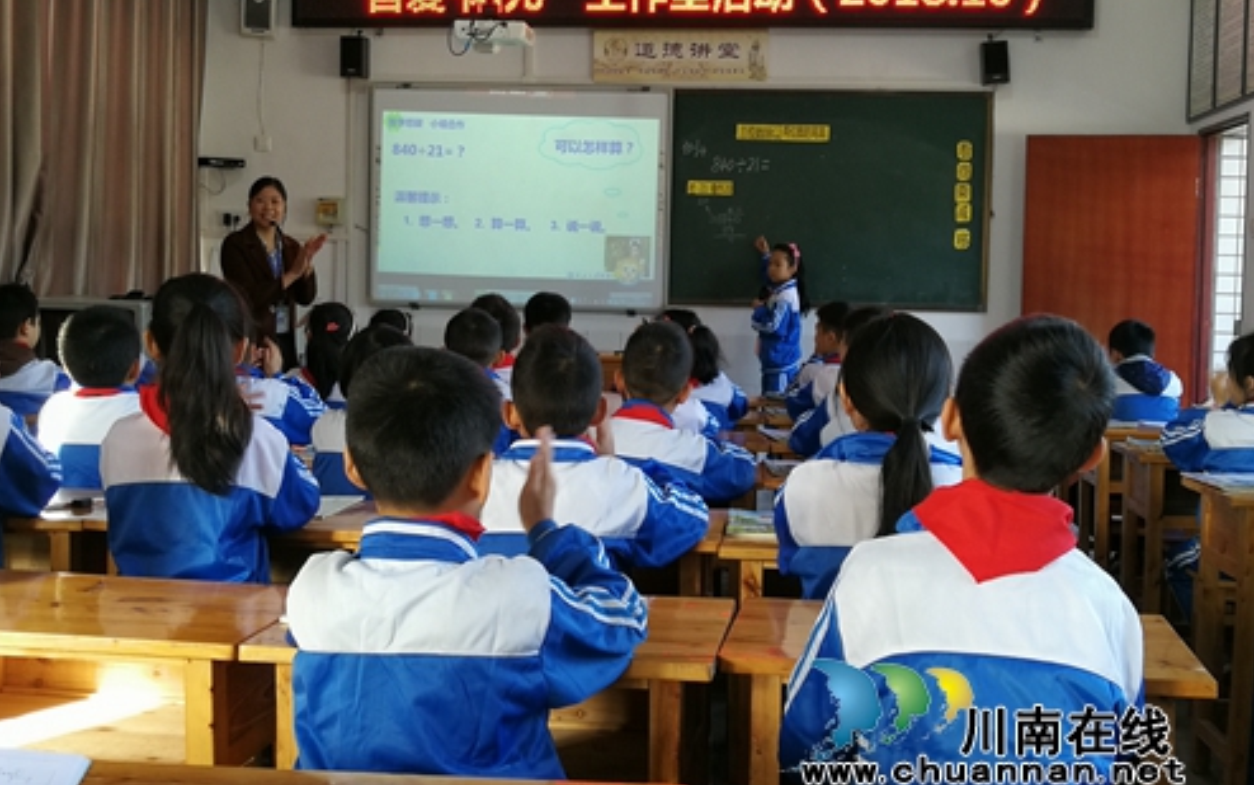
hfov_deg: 45.3
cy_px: 357
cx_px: 627
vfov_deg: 29.2
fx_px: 1504
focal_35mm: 44
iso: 100
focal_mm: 3.95
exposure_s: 1/50
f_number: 1.8
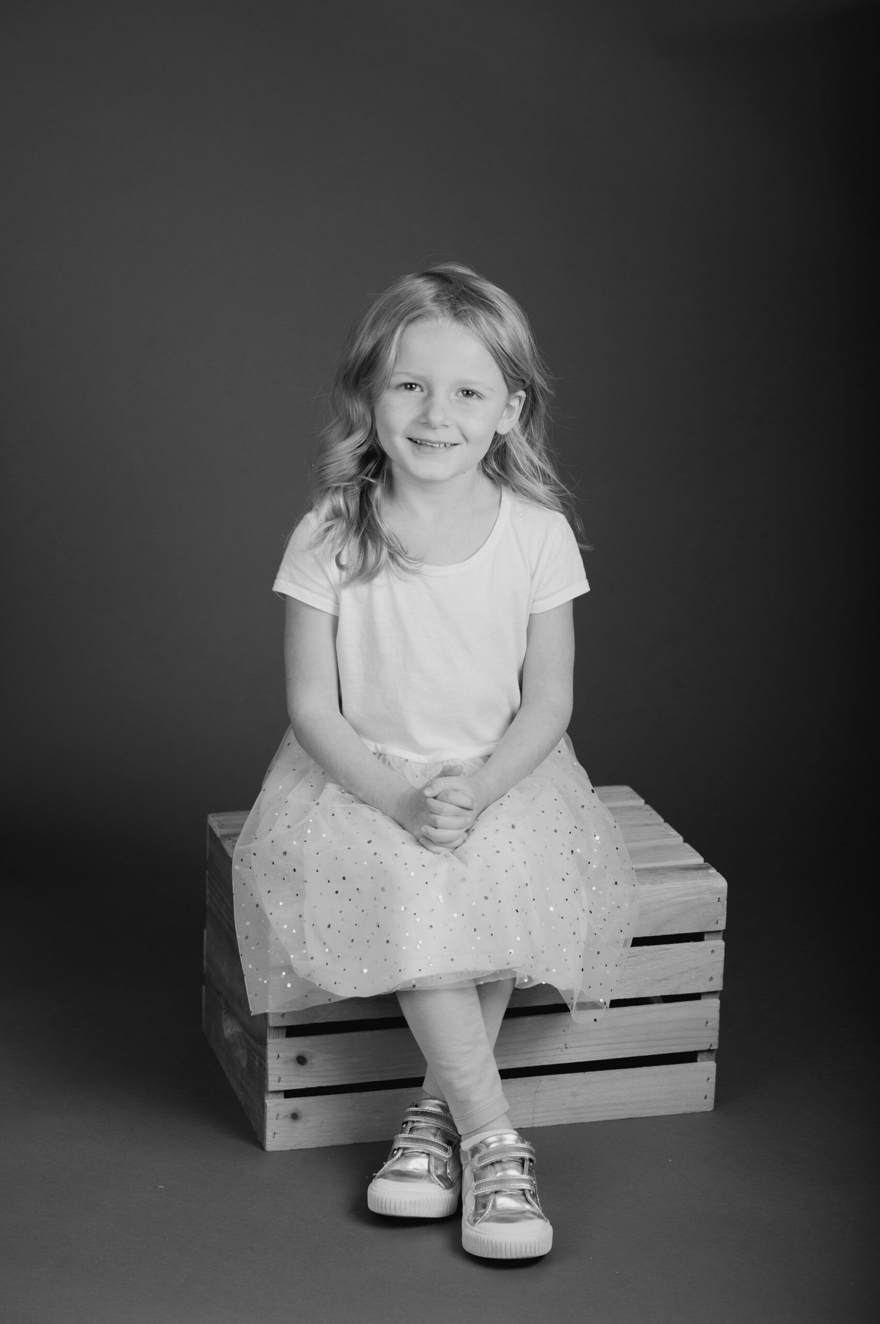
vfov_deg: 23.9
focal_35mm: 85
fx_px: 3121
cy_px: 662
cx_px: 440
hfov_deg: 16.0
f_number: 4
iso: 200
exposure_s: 1/250
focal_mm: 85
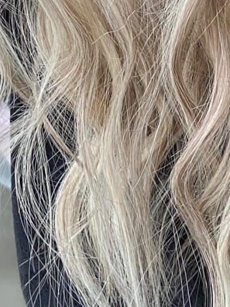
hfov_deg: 11.2
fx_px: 1152
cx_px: 274
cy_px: -303
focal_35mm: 130
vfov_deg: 13.2
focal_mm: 4.25
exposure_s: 1/60
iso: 100
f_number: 1.8
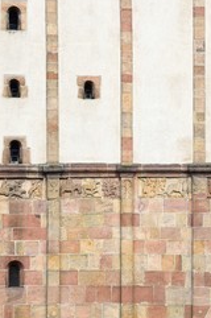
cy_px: 166
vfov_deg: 6.4
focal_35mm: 323
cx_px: 186
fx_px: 2848
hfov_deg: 4.2
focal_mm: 185
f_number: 11
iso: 200
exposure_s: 1/250
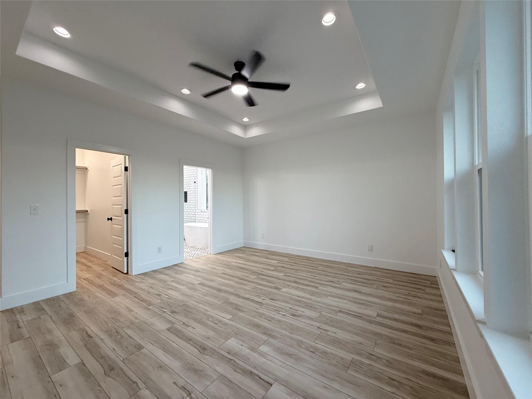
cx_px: 266
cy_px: 200
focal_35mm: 14
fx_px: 215
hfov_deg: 102.1
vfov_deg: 85.7
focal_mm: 2.22
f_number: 2.2
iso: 250
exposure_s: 1/120
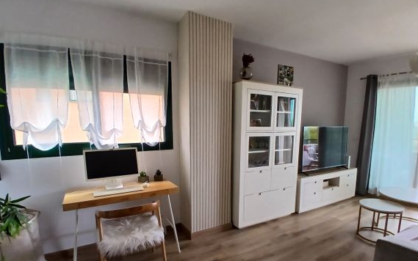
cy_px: 158
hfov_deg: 88.0
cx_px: 209
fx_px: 217
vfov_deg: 61.7
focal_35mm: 19
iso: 100
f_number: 2.2
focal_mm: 1.4
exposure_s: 1/100
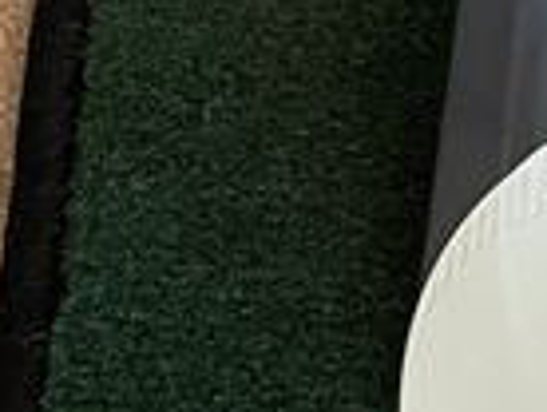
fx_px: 1789
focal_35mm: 113
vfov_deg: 12.8
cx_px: 737
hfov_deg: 16.3
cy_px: -95
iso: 500
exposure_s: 1/25
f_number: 1.6
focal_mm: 4.2
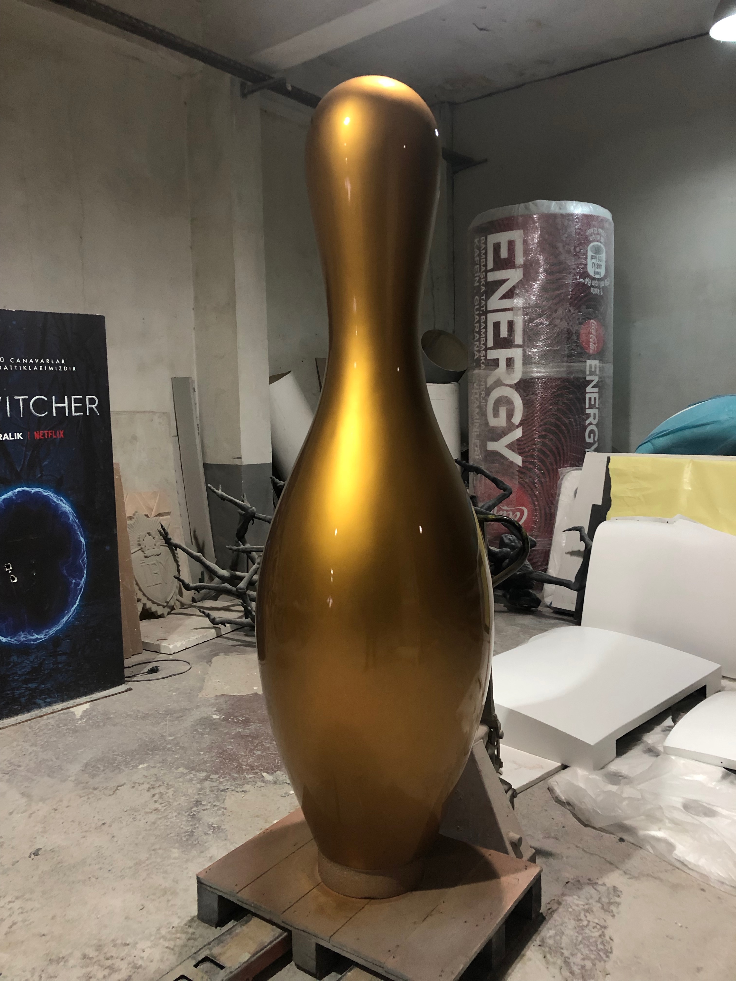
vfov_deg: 63.4
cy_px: 490
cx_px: 368
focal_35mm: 28
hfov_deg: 49.7
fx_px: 794
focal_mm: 3.99
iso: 100
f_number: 1.8
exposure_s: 1/17
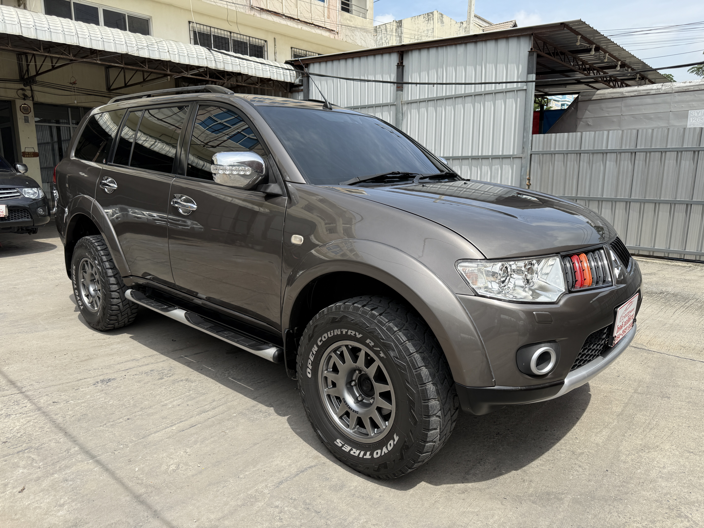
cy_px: 264
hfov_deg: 71.6
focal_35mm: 24
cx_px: 352
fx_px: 488
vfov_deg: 56.8
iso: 80
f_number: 1.78
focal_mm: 6.76
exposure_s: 1/2525
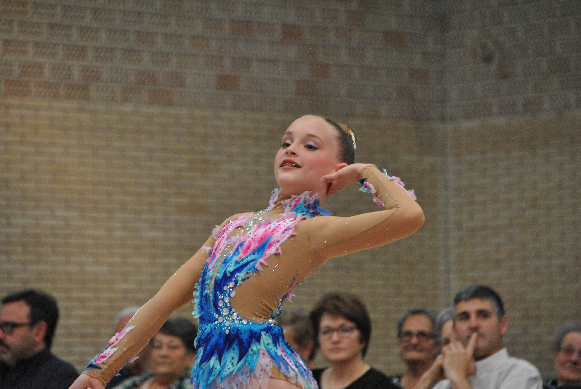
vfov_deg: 4.6
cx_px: 290
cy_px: 194
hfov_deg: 6.9
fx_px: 4847
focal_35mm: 300
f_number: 6.3
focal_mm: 200
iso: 800
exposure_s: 1/125
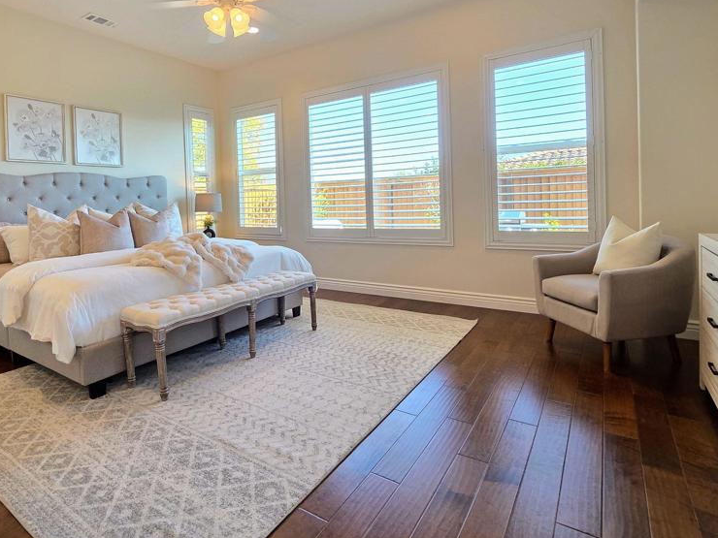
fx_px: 373
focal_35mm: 18
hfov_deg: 87.5
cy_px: 206
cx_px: 322
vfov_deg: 70.6
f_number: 2.2
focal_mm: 2.2
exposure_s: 1/120
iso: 160
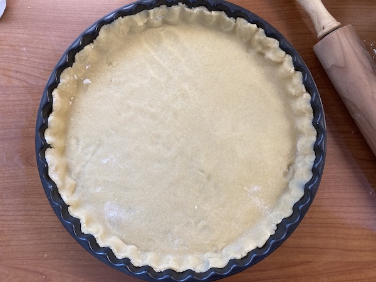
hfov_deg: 63.4
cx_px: 188
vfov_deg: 49.7
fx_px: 304
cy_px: 141
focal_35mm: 28
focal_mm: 3.99
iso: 100
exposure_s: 1/50
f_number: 1.8
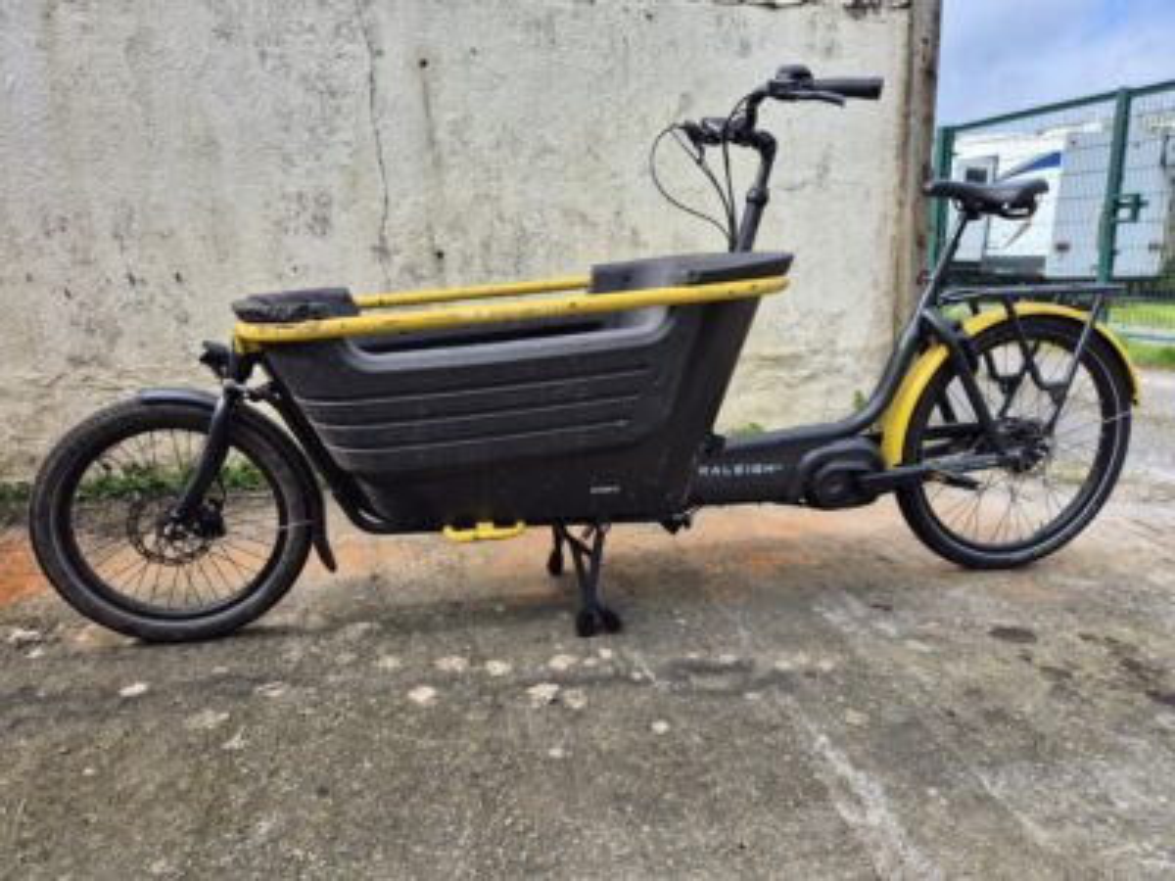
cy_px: 440
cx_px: 588
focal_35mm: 23
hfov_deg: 73.9
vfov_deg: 58.9
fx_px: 781
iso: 25
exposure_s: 1/798
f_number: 1.8
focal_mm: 5.4
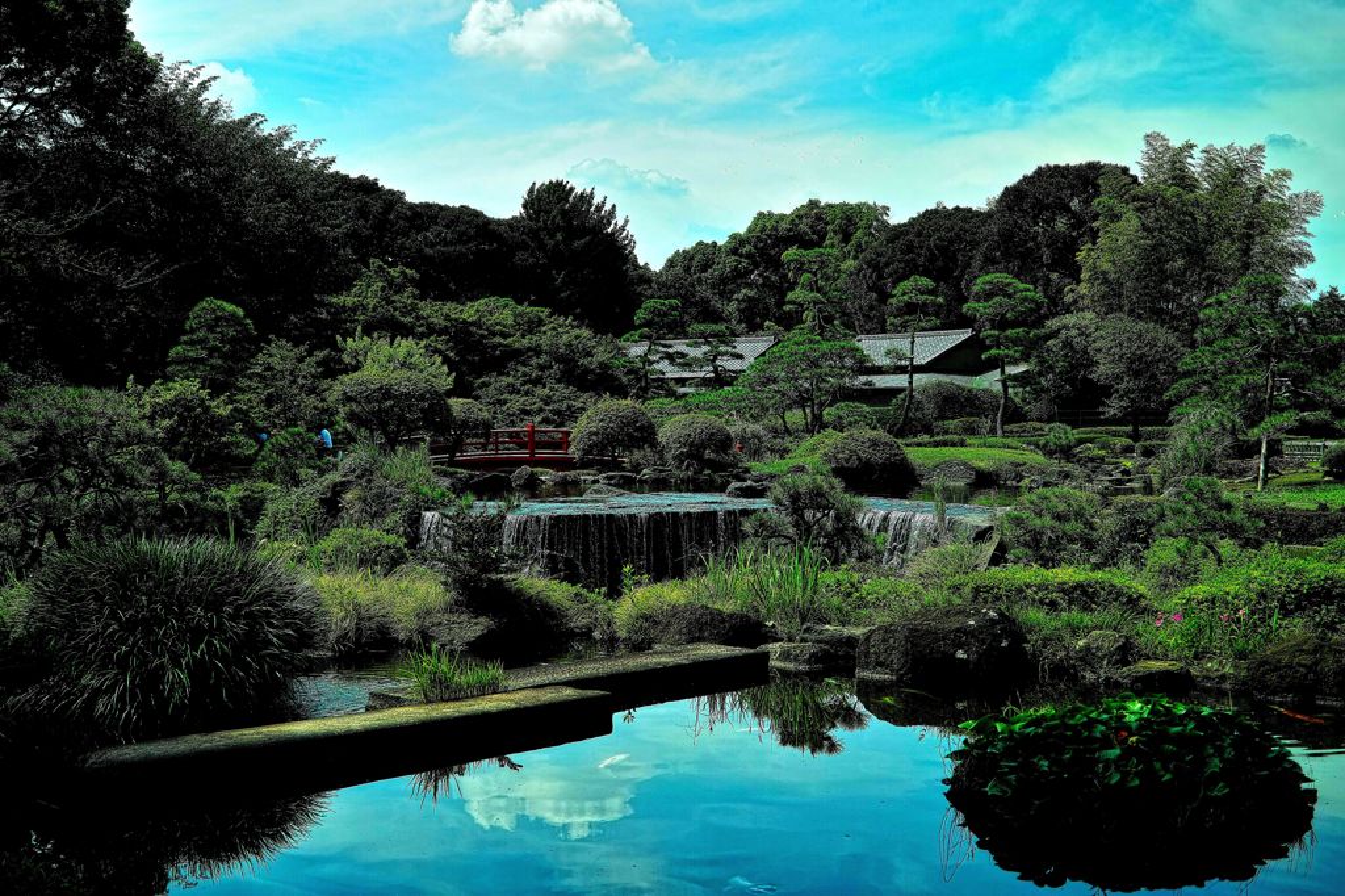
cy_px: 448
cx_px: 672
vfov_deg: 29.8
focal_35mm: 45
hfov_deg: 43.6
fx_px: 1681
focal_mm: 30
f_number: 2.8
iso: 100
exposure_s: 1/1000
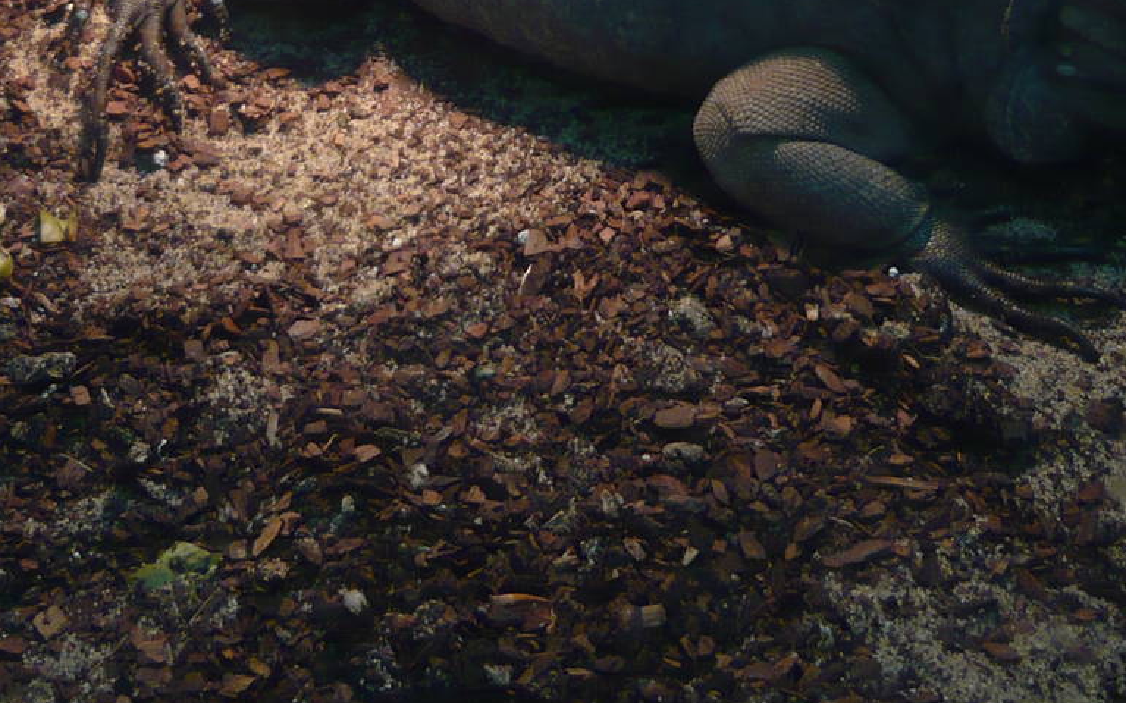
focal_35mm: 73
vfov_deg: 17.0
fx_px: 2240
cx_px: 515
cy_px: -159
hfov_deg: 28.2
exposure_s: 1/30
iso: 160
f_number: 2.8
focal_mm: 5.5
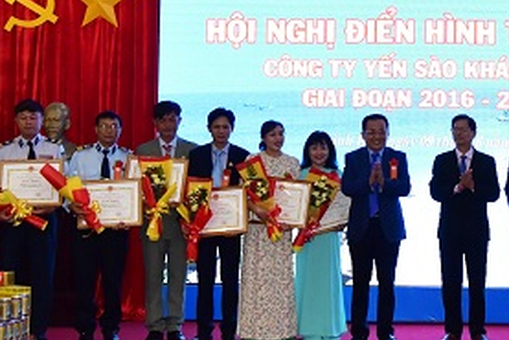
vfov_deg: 14.6
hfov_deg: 21.6
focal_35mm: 93
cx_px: 412
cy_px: 37
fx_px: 1316
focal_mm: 29
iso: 4500
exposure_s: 1/80
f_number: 8
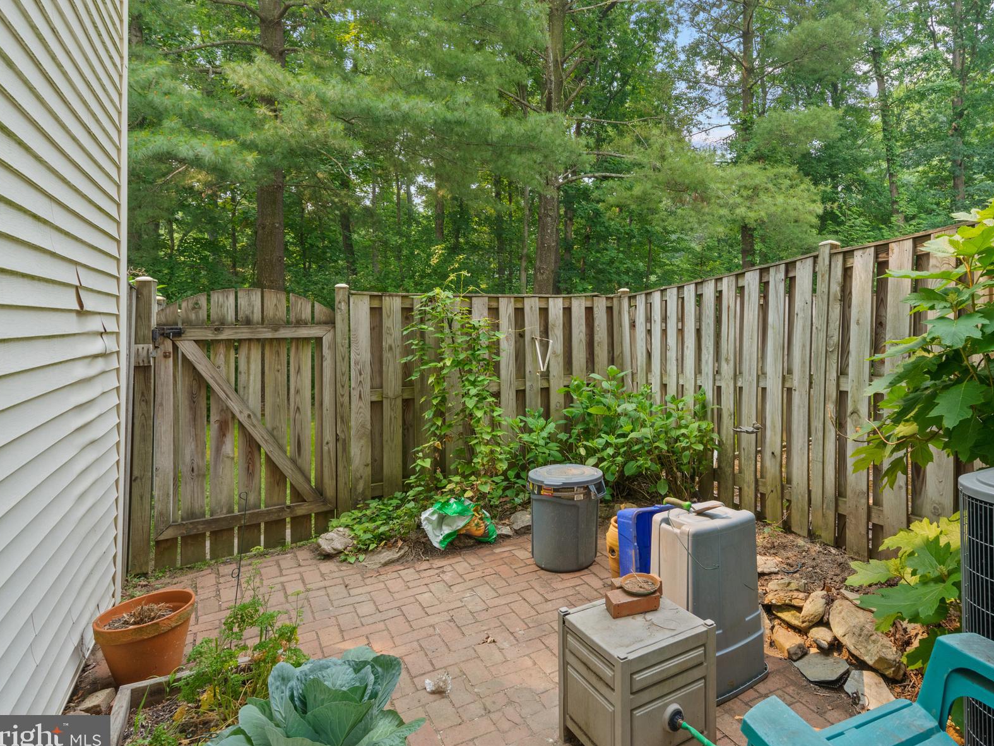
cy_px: 330
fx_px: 574
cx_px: 617
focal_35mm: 20
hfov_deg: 80.3
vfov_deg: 65.8
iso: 640
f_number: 9
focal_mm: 16
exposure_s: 1/60
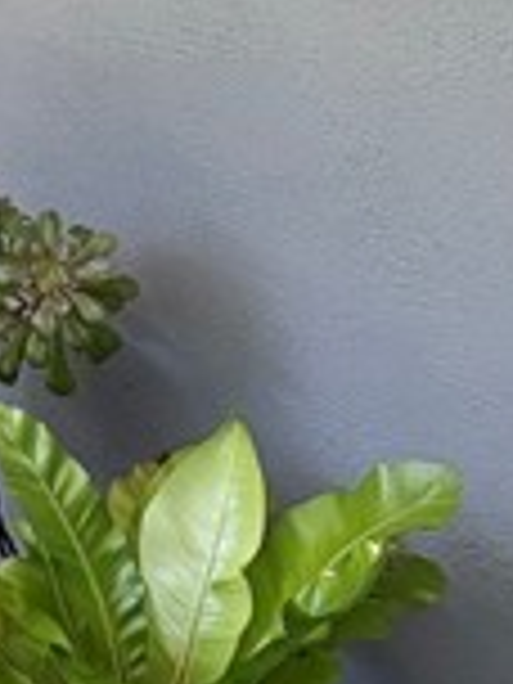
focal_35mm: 59
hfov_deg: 17.7
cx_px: -508
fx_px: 1166
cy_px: -9
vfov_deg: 30.3
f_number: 2.2
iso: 64
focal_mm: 2.22
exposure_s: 1/99
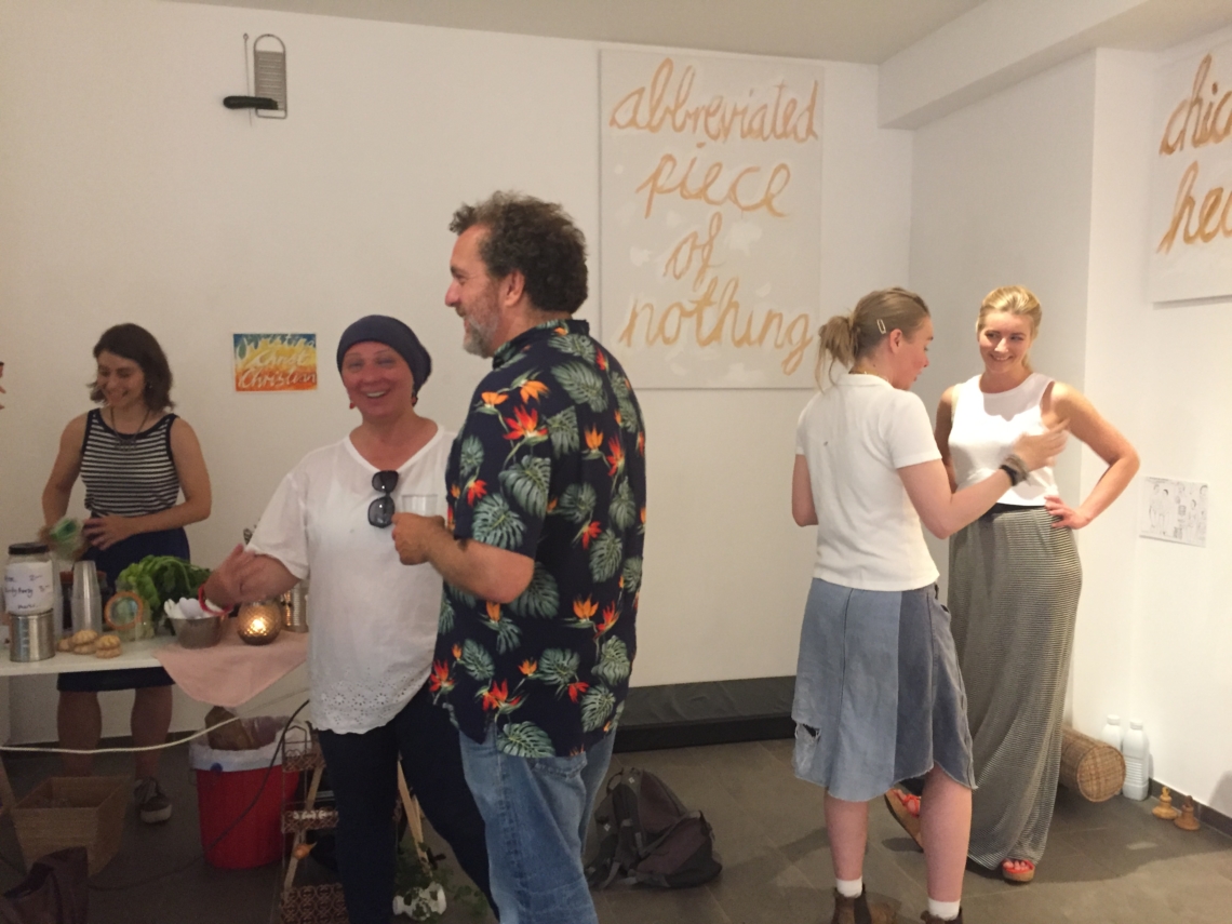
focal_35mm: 29
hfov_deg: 61.7
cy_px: 462
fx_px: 1032
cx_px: 616
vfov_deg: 48.2
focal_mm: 4.15
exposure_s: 1/20
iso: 250
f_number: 2.2
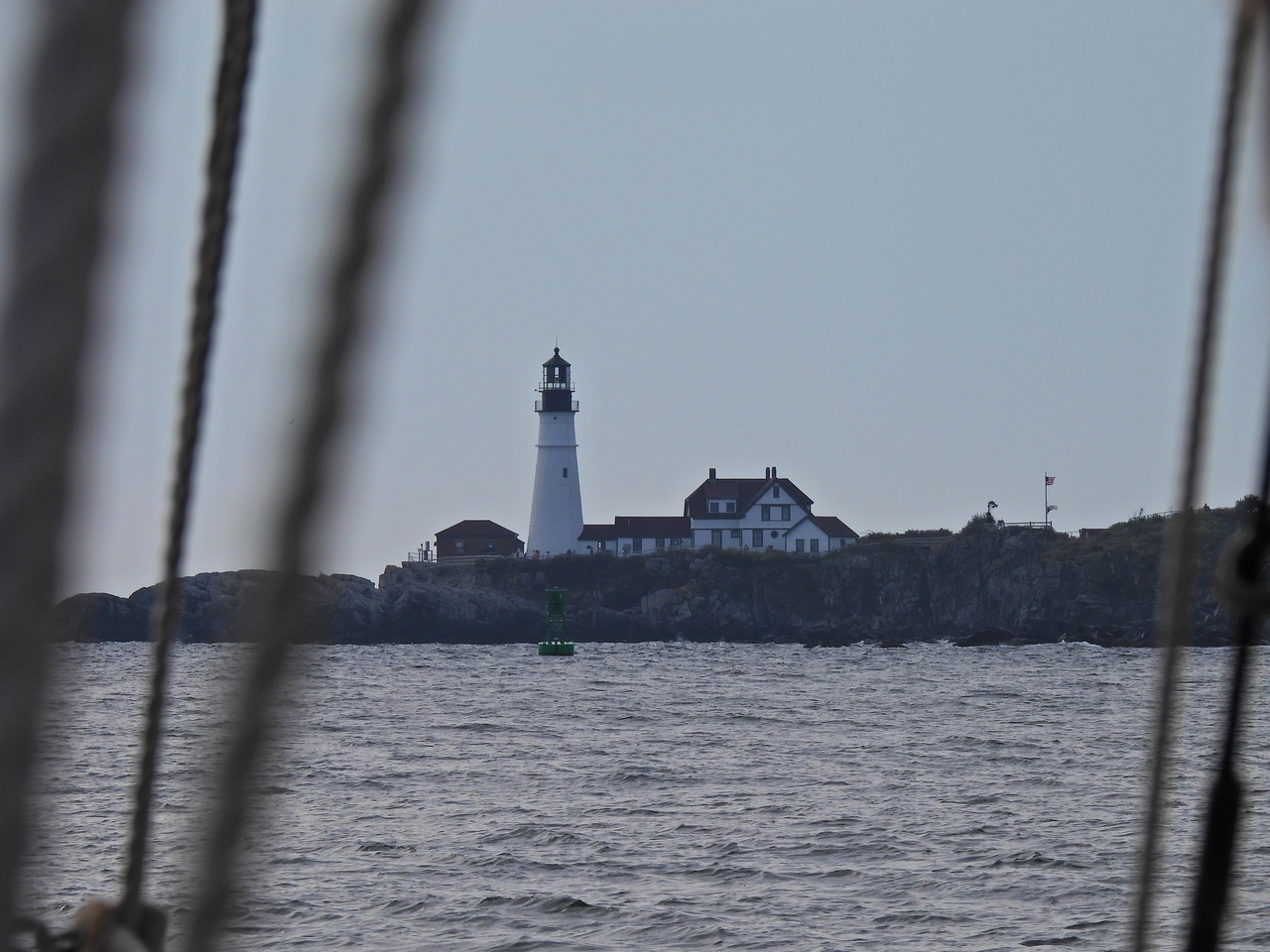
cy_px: 476
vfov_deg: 3.9
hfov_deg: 5.2
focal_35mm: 380
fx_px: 13942
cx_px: 635
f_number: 5
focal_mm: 67.8
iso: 100
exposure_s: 1/1600
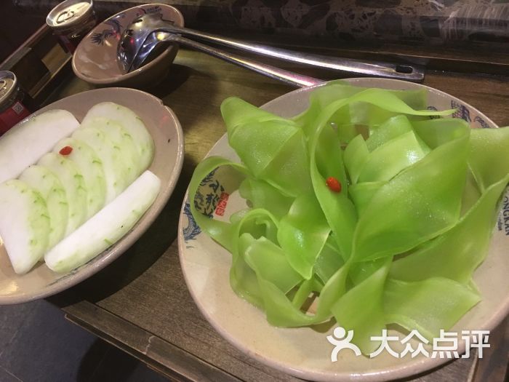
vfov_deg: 48.2
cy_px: 191
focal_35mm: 29
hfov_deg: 61.7
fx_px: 426
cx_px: 254
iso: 200
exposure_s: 1/25
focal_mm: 4.15
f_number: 2.2
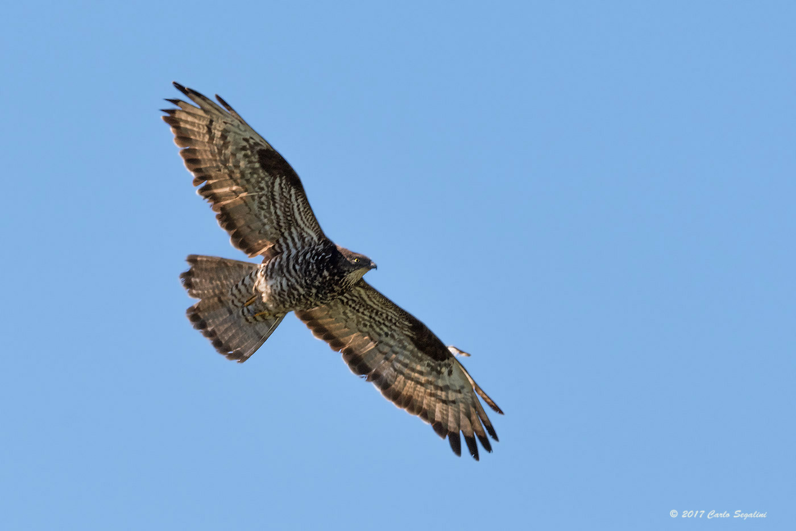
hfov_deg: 2.3
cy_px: 266
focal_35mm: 900
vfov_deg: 1.5
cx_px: 398
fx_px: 19903
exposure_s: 1/2000
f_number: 6.3
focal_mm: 600
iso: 560
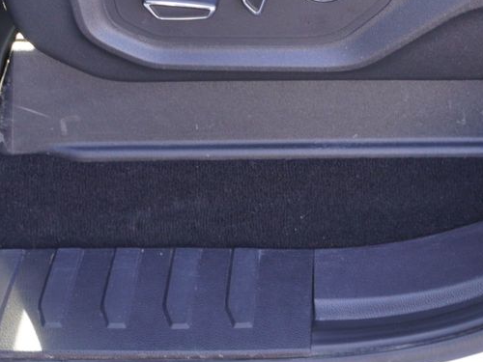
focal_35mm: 71
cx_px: 370
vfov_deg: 20.6
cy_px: 95
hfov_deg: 27.0
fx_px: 991
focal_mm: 24
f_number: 4.5
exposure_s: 1/60
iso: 400
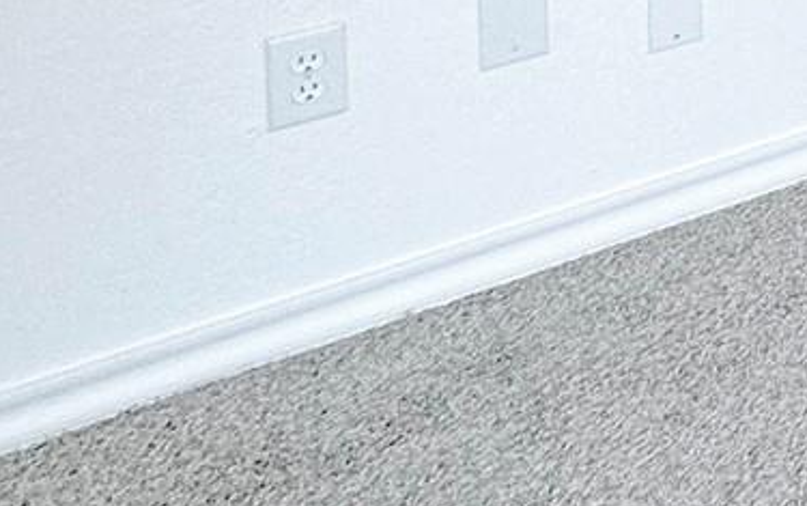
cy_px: -568
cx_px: 1853
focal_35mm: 81
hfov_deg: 15.7
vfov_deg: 13.4
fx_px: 1783
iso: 125
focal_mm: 2.22
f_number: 2.2
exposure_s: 1/120
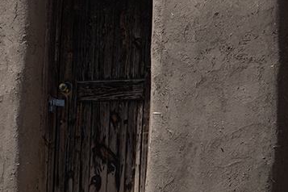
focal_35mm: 672
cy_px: -155
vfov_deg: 2.0
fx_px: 5376
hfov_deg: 3.1
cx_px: -260
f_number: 5.6
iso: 100
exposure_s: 1/160
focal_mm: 160
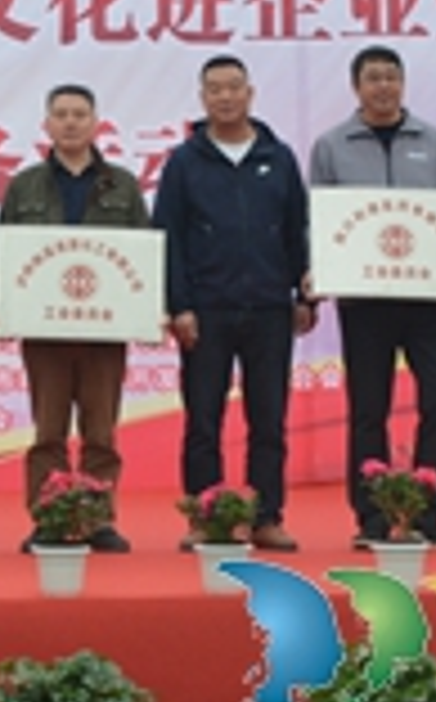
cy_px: 128
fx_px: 2614
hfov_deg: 9.4
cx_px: -76
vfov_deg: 15.2
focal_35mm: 137
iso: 1250
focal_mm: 28
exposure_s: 1/350
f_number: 9.5
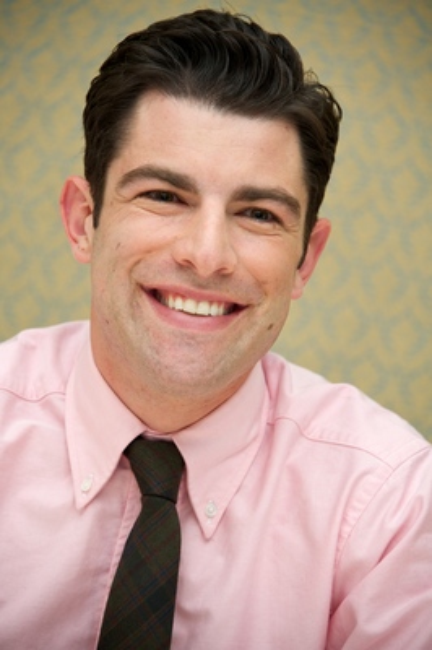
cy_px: 325
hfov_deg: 6.5
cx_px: 216
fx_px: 3786
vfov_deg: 9.8
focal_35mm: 210
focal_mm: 210
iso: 640
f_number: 5.6
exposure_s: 1/60
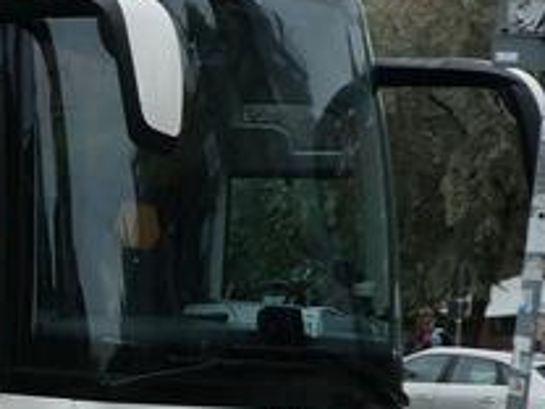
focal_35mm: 142
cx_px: -406
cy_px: 291
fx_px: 2236
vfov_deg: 10.4
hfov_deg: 12.8
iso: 80
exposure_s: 1/250
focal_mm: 6.7
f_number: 3.7
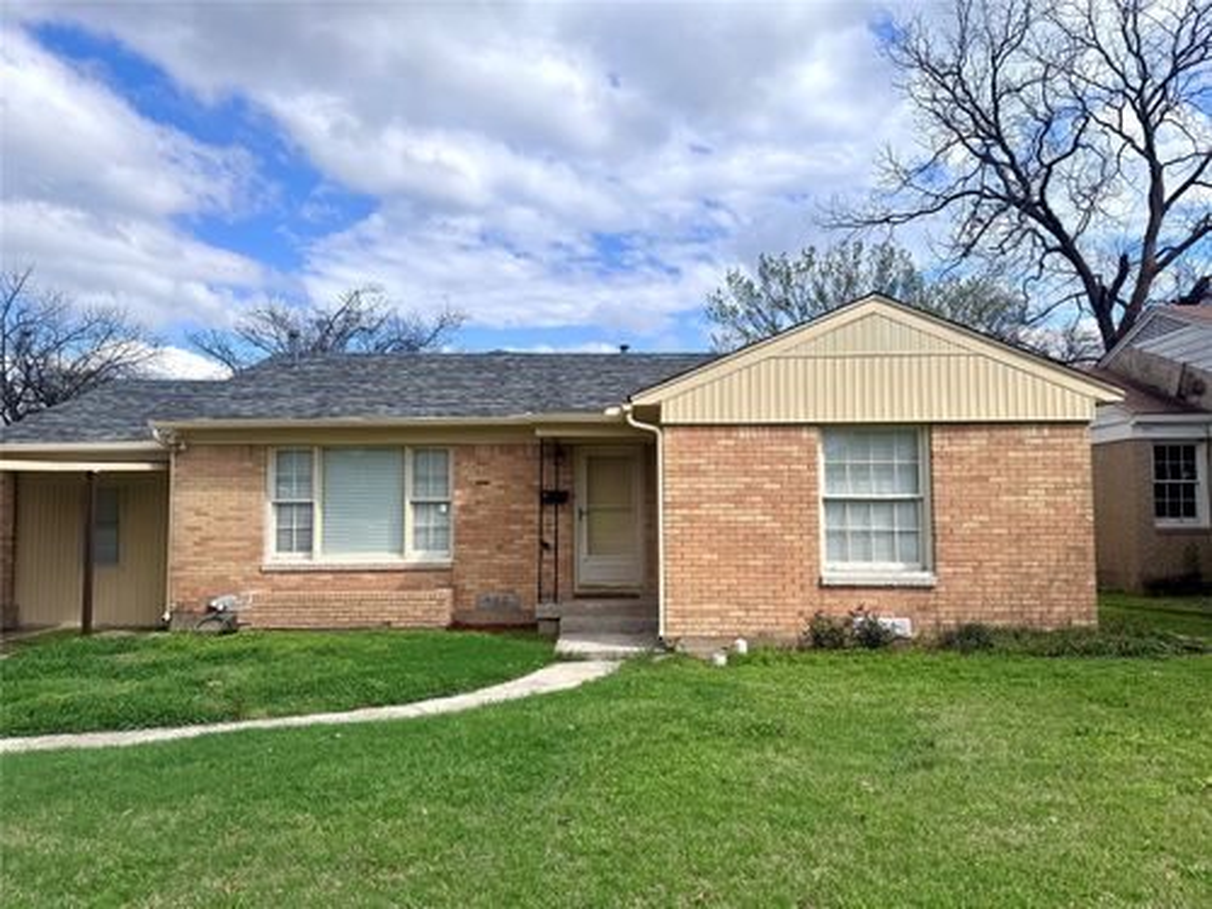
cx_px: 606
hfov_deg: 71.6
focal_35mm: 24
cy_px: 454
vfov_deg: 56.8
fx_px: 840
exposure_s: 1/7937
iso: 80
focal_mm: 6.76
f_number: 1.78
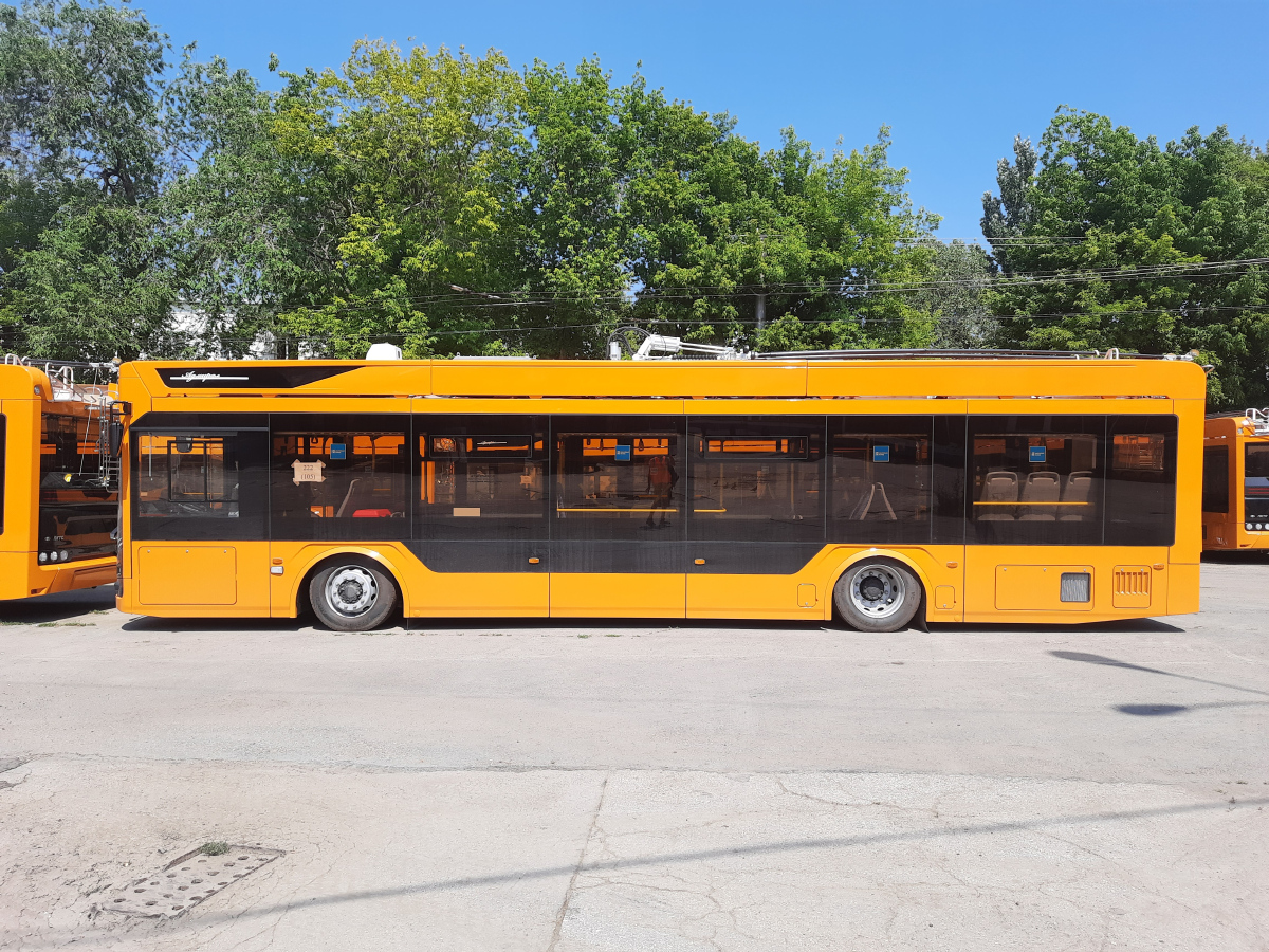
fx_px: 880
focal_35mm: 24
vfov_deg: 56.8
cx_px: 634
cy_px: 476
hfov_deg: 71.6
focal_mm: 5.23
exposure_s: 1/630
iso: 20
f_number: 1.8
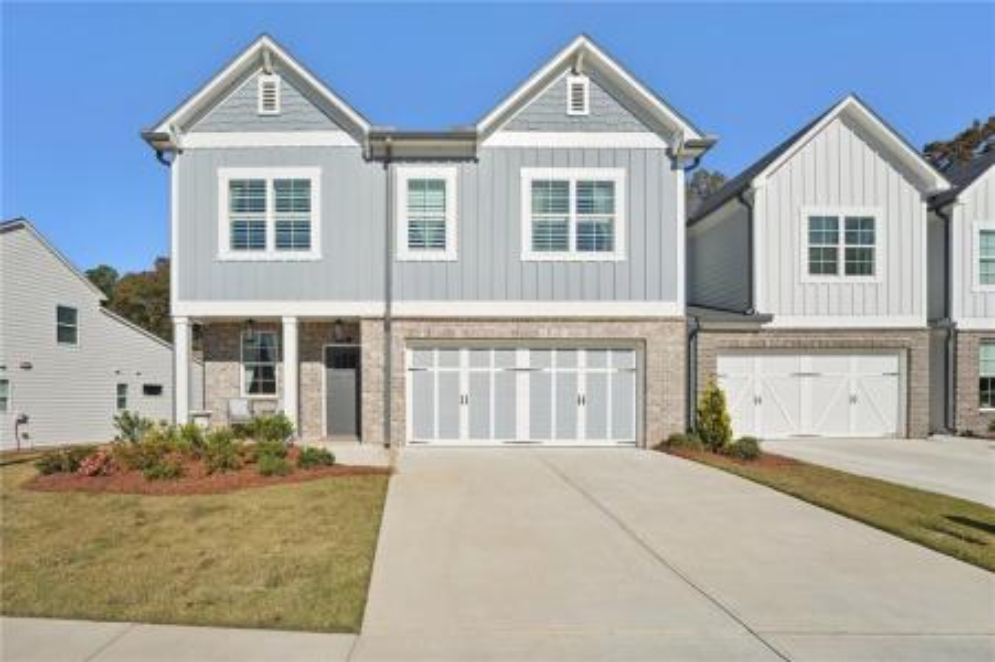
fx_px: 387
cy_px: 331
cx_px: 498
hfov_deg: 104.3
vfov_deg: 81.1
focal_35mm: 14
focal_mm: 14
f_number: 8
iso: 100
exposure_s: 1/640
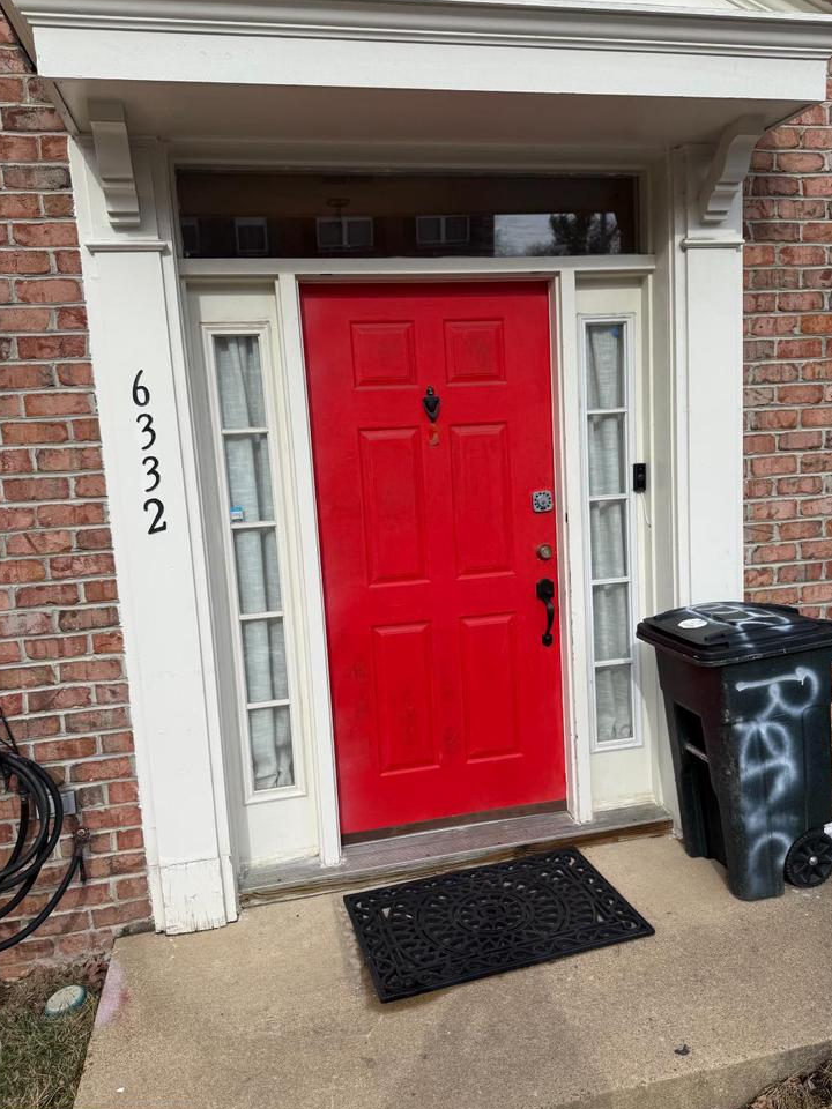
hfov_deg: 51.3
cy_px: 556
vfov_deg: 65.3
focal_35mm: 27
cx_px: 458
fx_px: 865
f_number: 1.78
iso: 80
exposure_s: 1/3759
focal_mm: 6.76
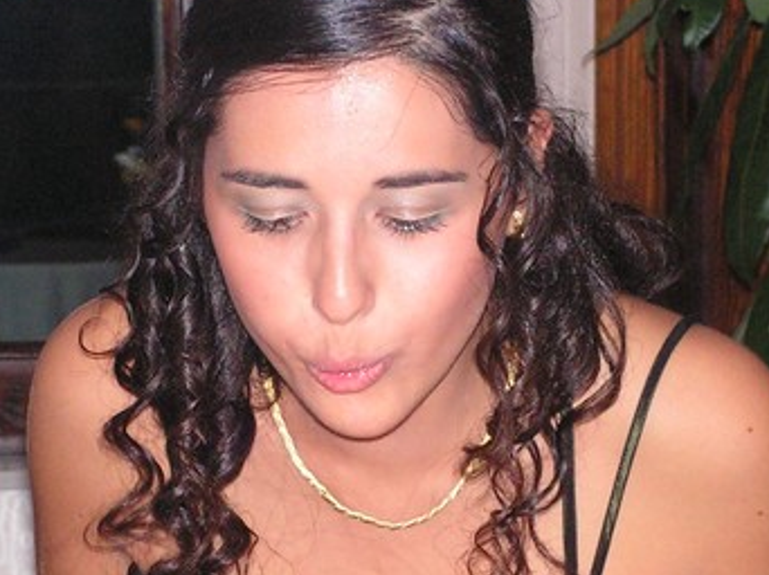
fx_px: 4884
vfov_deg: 6.7
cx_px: 393
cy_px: 640
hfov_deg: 9.0
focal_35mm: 220
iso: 200
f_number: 3.3
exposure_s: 1/100
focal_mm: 15.8
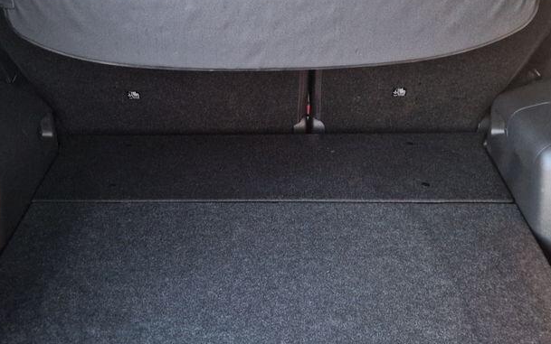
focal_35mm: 41
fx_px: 616
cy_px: 120
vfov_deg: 31.1
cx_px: 246
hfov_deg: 48.1
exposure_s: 1/25
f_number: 1.8
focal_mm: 5.4
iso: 1000
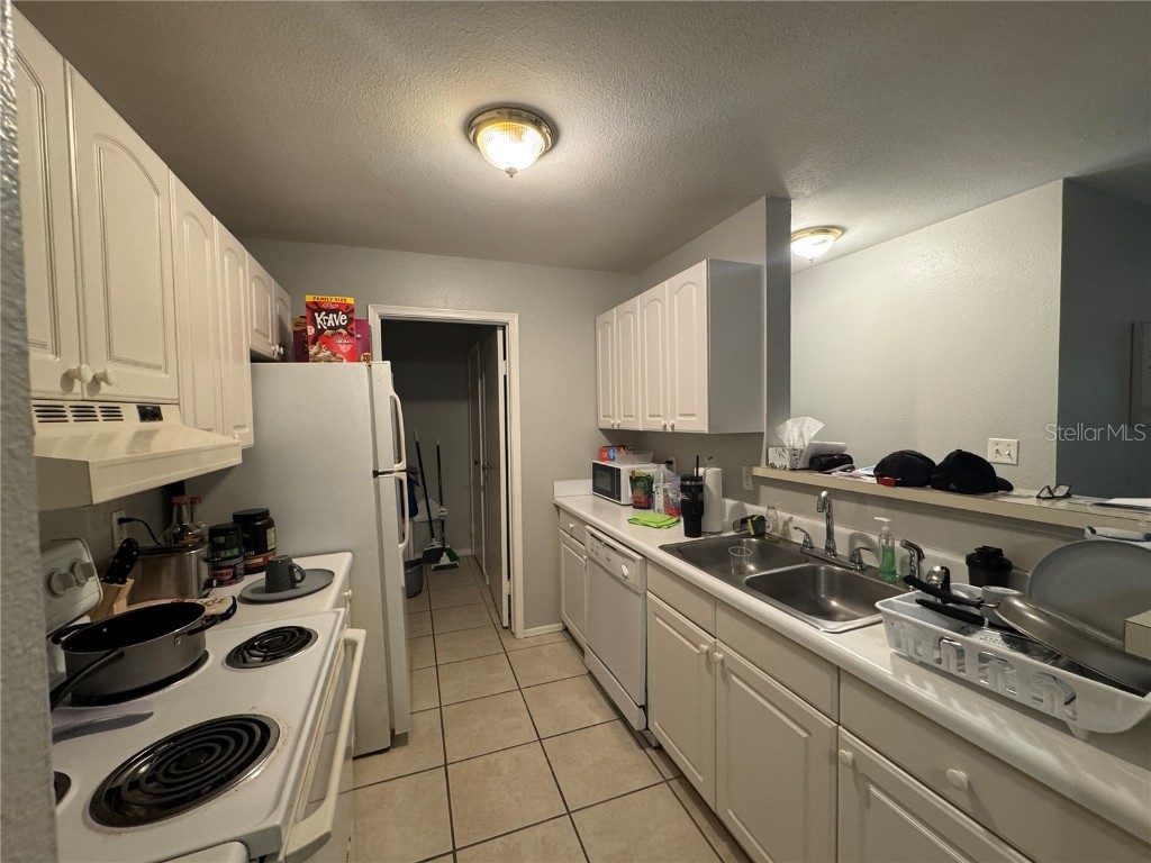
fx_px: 466
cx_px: 576
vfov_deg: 85.7
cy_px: 432
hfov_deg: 102.1
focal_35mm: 14
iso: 250
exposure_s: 1/60
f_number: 2.2
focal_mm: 2.22
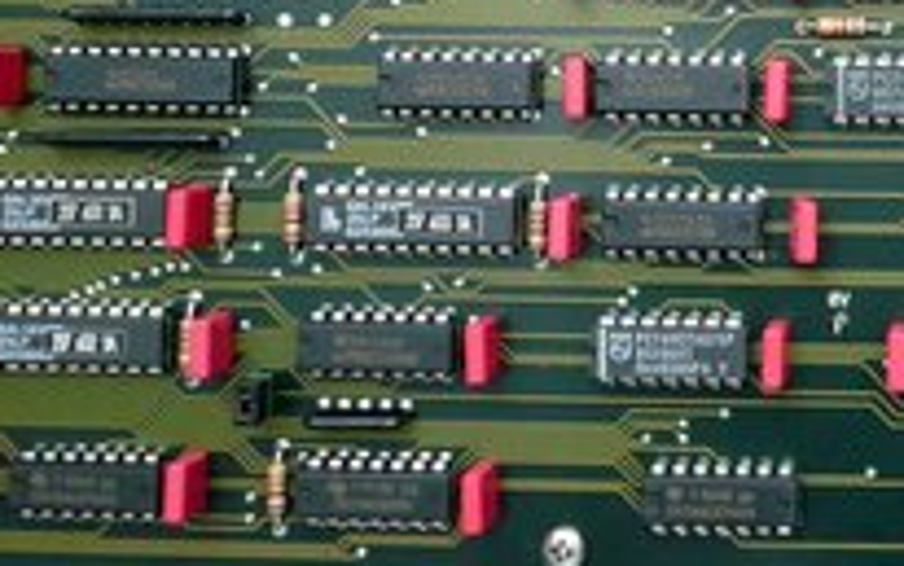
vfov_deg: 17.5
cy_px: -72
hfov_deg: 26.1
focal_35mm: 72
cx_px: 1027
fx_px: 1775
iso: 100
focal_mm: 4.6
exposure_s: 1/80
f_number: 2.8
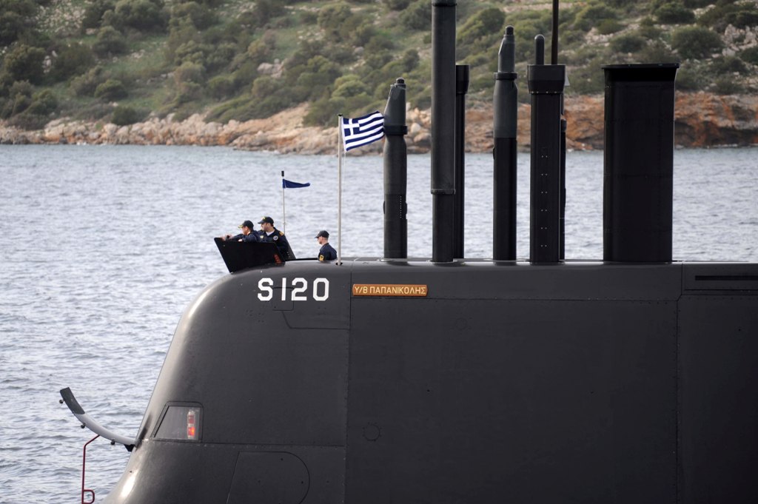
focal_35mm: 200
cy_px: 252
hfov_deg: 10.3
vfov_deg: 6.9
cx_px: 379
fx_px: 4208
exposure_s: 1/640
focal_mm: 200
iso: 200
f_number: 4.5
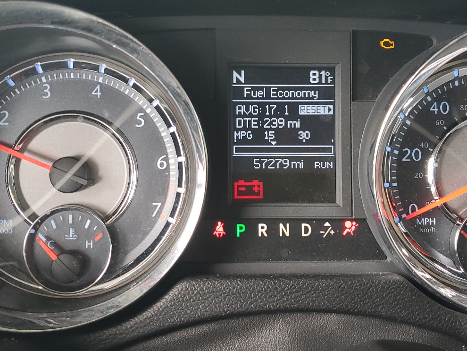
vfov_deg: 34.3
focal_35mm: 42
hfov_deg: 44.8
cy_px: 148
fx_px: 567
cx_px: 242
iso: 67
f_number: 1.5
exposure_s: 1/60.2
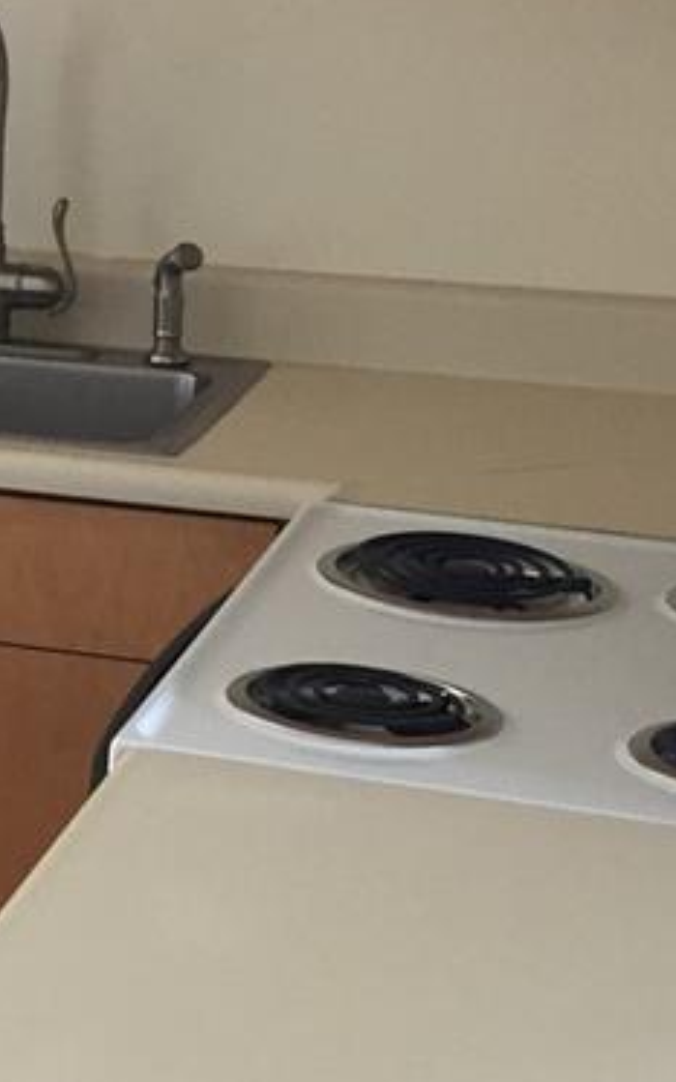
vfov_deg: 20.8
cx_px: -331
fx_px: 2919
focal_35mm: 99
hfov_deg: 12.6
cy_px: 267
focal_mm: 4.15
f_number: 2.2
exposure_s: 1/30
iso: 100
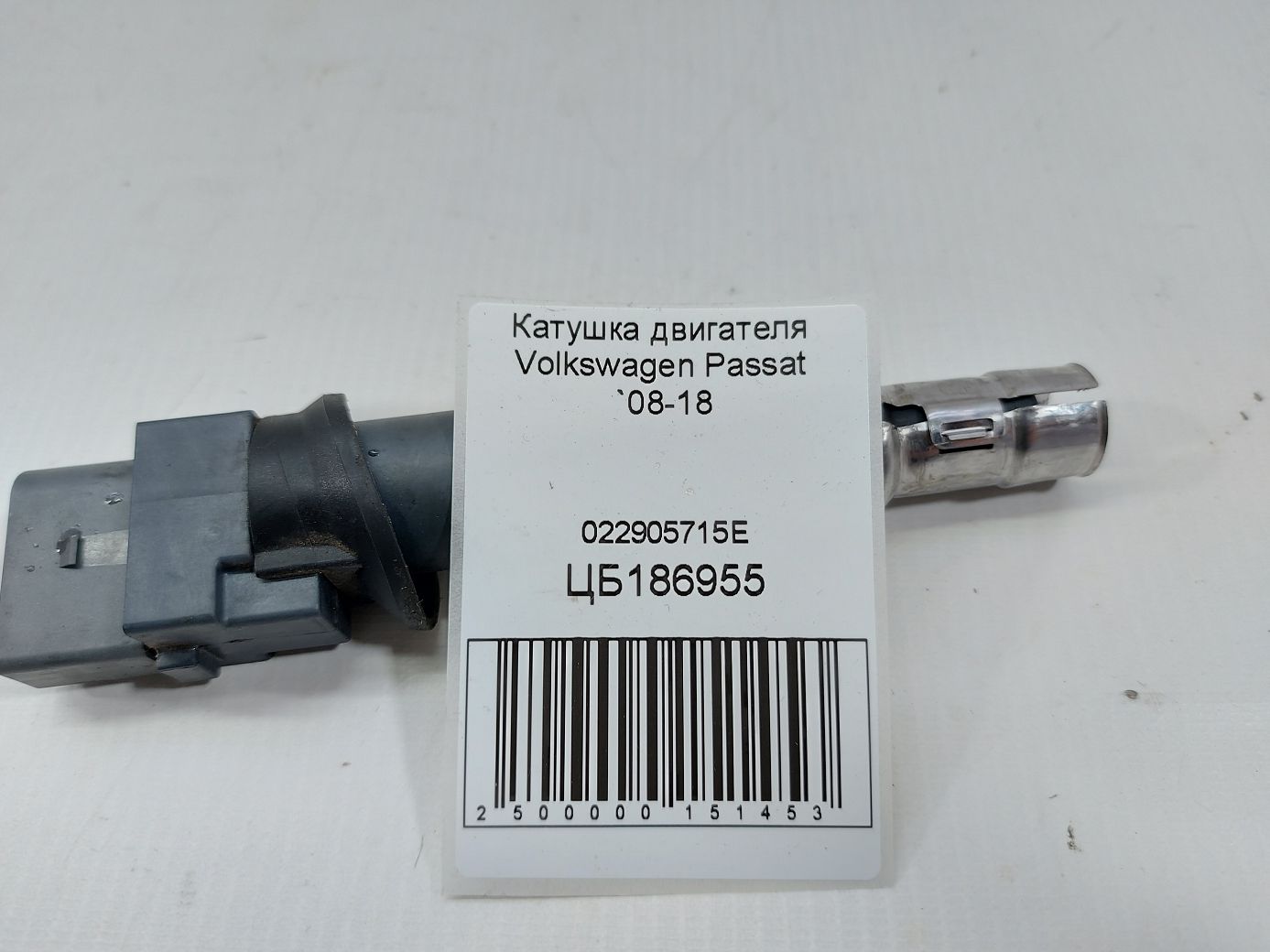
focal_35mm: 24
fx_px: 880
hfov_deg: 71.6
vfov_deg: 56.8
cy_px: 476
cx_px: 635
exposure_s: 1/50
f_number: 1.8
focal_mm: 5.23
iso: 50
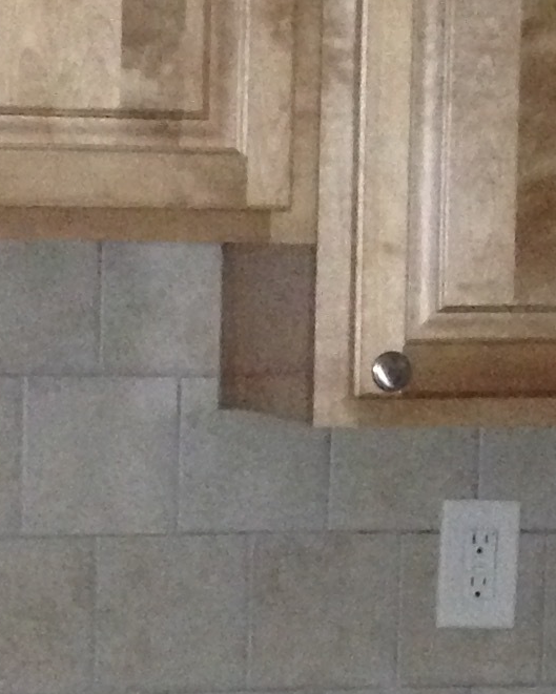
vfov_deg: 12.0
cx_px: 43
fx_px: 3270
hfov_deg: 9.7
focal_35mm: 159
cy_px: 628
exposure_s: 1/16
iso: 500
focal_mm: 4.12
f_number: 2.4
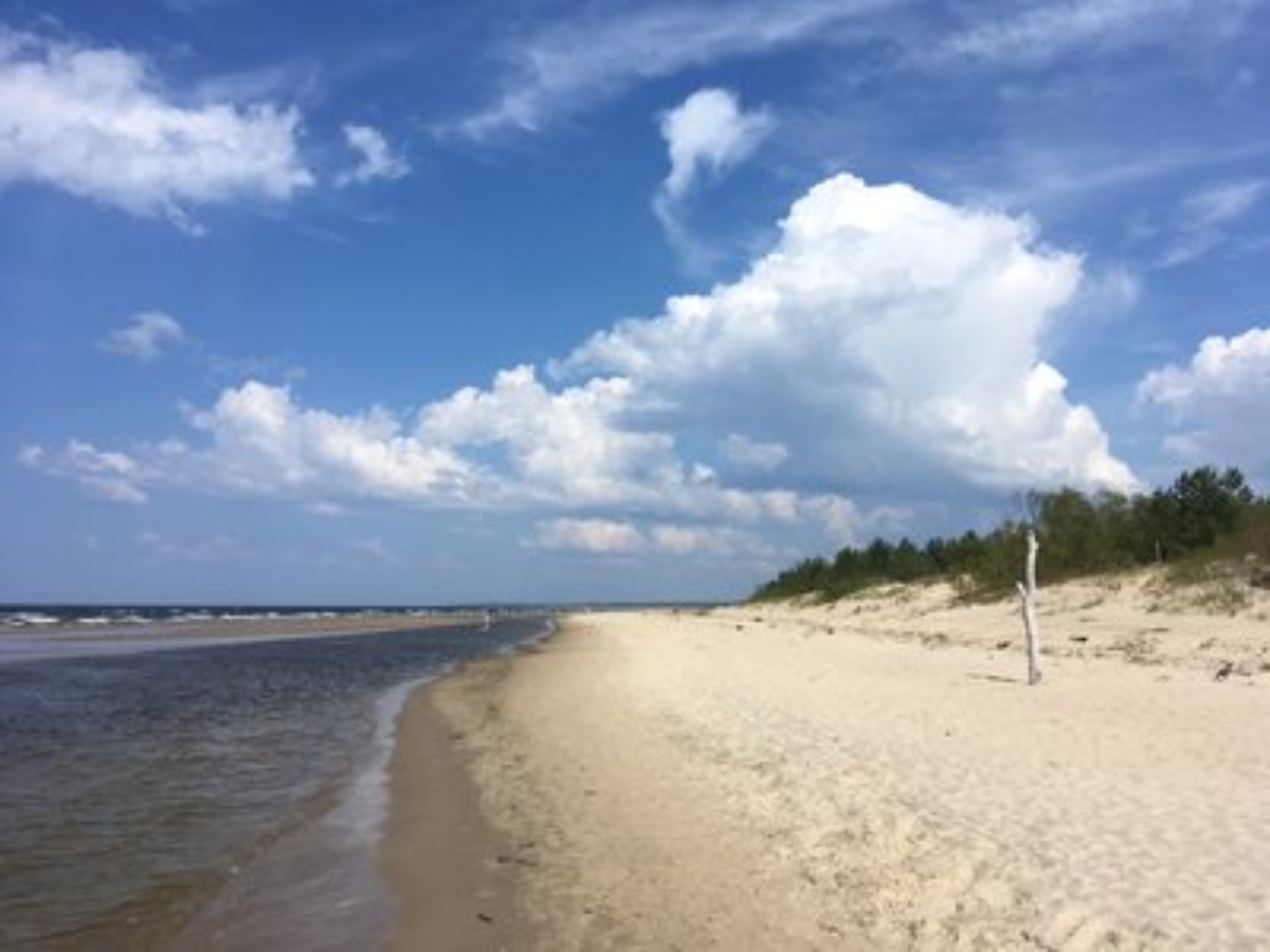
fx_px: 1064
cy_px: 476
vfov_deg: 48.2
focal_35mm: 29
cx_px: 635
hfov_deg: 61.7
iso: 25
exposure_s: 1/3077
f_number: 2.2
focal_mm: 4.15
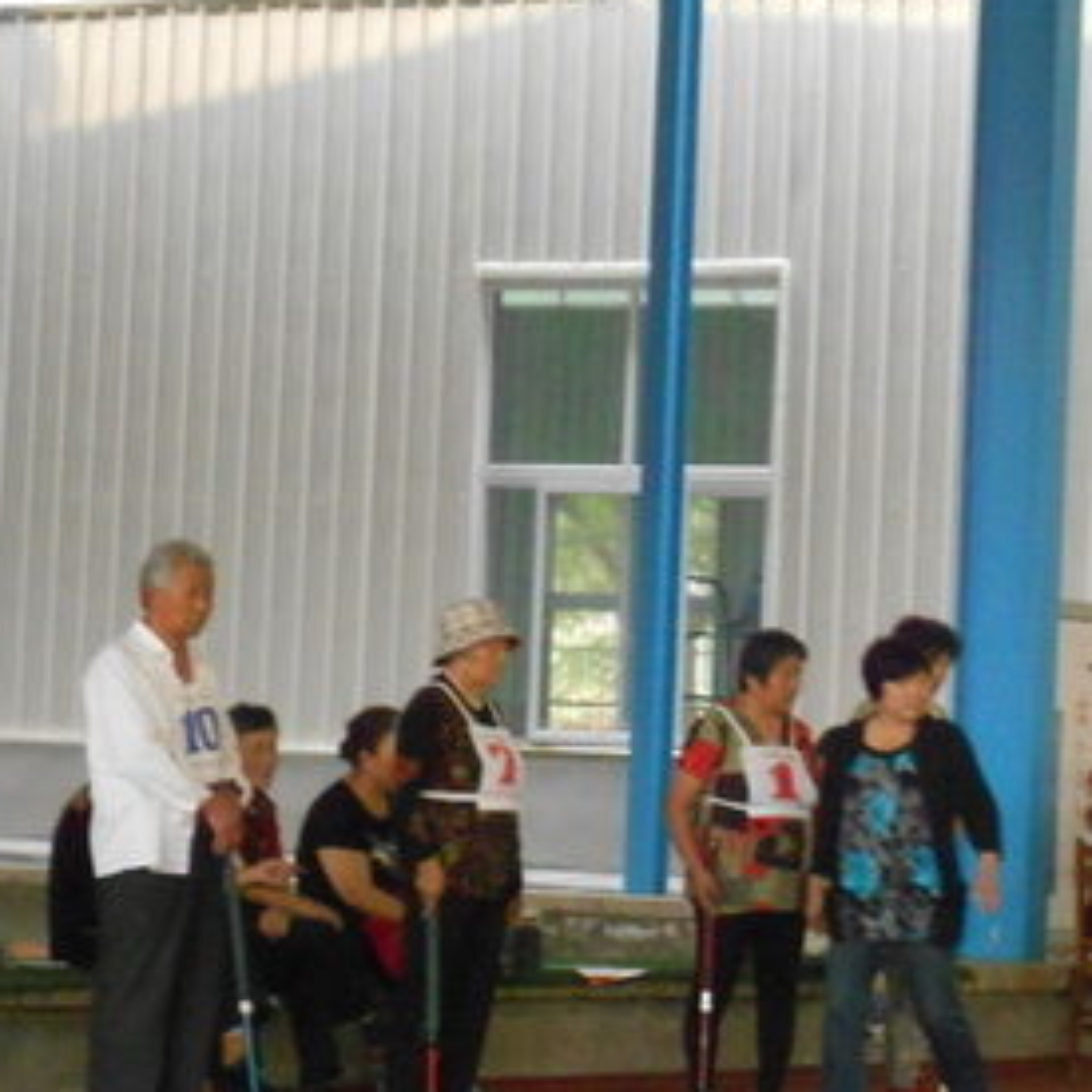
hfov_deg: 10.5
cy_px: 623
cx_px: 997
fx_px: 5925
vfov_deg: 10.5
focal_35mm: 166
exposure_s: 1/100
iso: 800
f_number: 6.3
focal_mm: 15.4
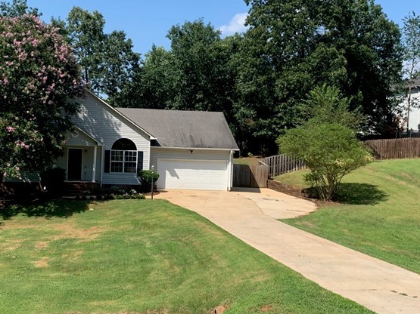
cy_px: 151
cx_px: 160
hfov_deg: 39.4
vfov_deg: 30.3
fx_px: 582
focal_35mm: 48
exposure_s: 1/1585
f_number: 1.8
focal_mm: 4.25
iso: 25
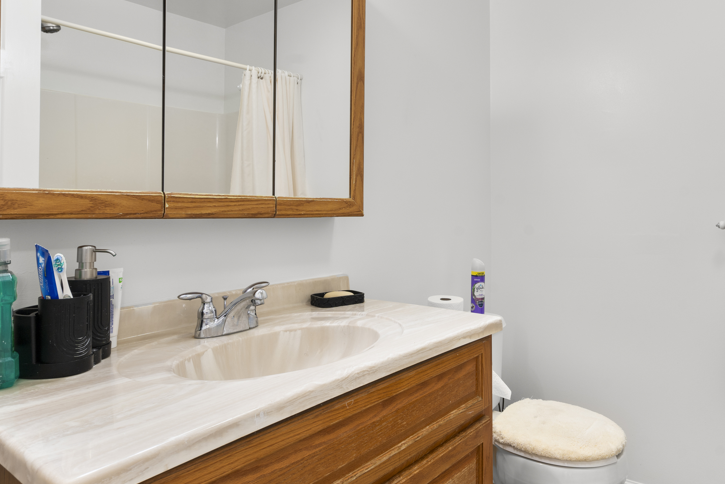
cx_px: 436
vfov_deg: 51.0
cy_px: 199
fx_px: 503
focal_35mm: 25
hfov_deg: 70.7
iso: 250
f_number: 9
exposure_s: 1
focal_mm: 16
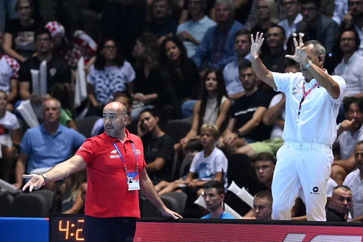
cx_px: 182
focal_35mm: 400
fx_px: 4034
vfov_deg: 3.4
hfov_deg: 5.2
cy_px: 121
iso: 4000
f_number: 4
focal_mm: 400
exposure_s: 1/1000
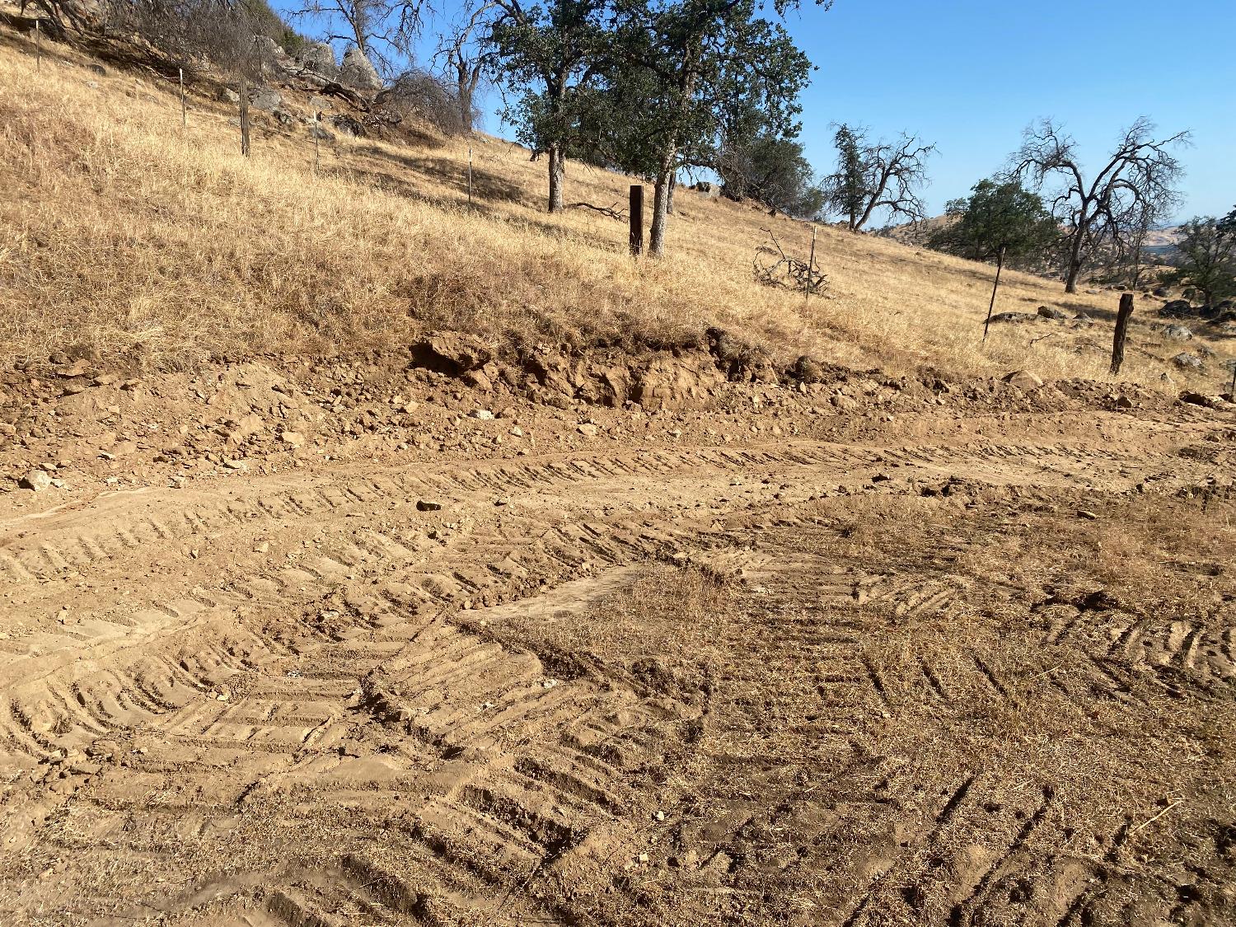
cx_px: 618
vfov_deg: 53.1
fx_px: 928
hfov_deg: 67.3
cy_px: 464
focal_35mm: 26
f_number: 1.8
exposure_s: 1/2571
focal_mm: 4.25
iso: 32
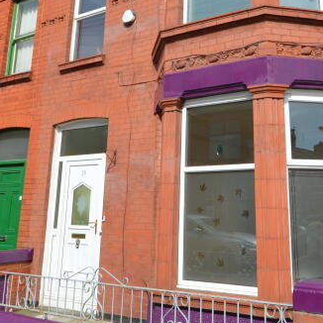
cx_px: 213
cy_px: 71
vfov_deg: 40.4
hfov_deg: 41.4
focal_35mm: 40
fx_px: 422
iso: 100
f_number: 8
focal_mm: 10
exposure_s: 1/250
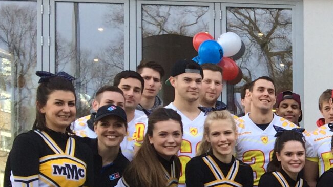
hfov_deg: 17.2
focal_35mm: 107
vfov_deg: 11.1
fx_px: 944
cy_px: 232
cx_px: 559
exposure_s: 1/275
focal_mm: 4.15
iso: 32
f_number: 2.2
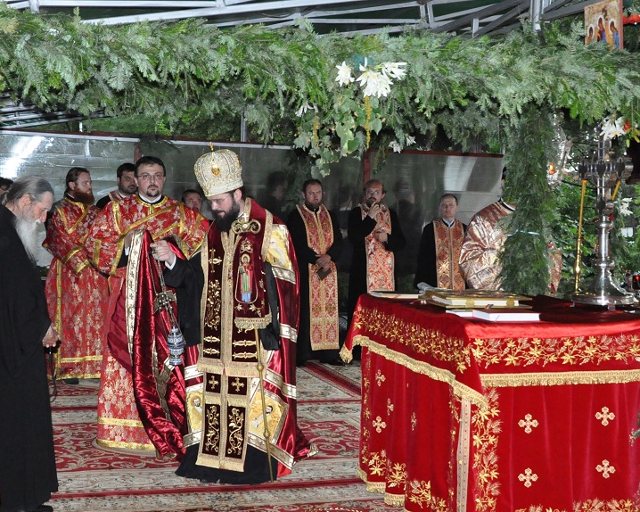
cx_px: 373
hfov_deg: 32.0
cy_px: 279
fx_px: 1113
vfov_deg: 25.9
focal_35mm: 59
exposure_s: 1/200
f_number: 5.6
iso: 3200
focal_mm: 25
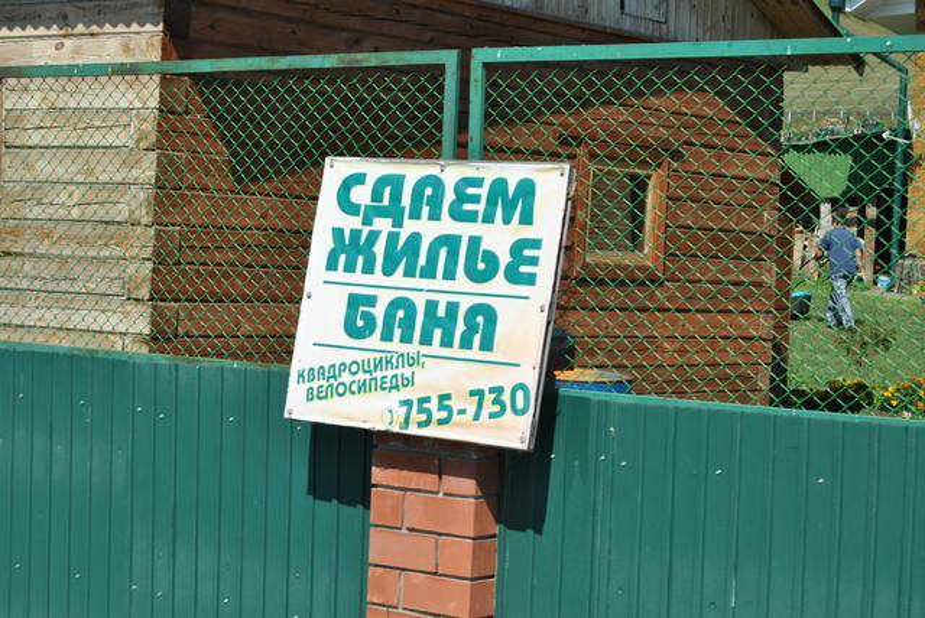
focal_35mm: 82
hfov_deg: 24.6
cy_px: 309
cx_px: 462
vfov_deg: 16.6
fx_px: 2122
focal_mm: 55
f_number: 8
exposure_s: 1/250
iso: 100
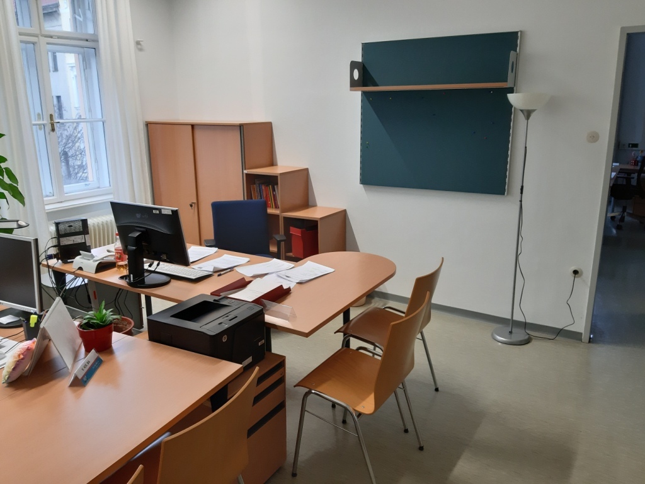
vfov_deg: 51.4
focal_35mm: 27
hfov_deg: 65.3
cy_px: 242
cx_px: 322
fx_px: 503
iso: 160
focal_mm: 3.93
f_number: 1.7
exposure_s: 1/50
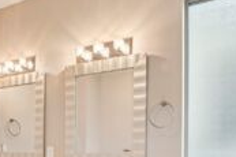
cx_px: 79
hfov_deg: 51.0
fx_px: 242
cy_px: 156
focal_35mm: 37
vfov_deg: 33.0
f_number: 8
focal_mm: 16
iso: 1600
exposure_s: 1/80
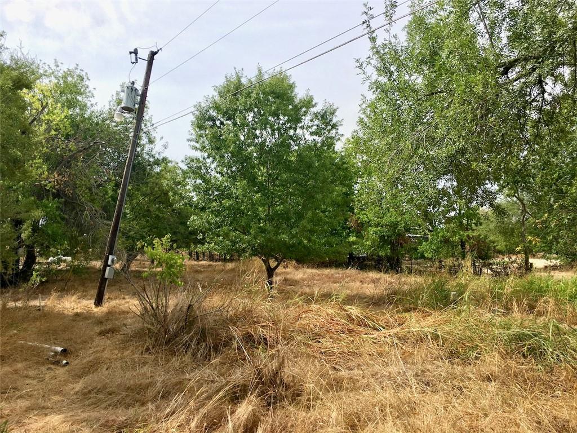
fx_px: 483
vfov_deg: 48.2
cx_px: 288
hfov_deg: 61.7
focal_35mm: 29
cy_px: 216
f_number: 2.2
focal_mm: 4.15
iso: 25
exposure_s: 1/999
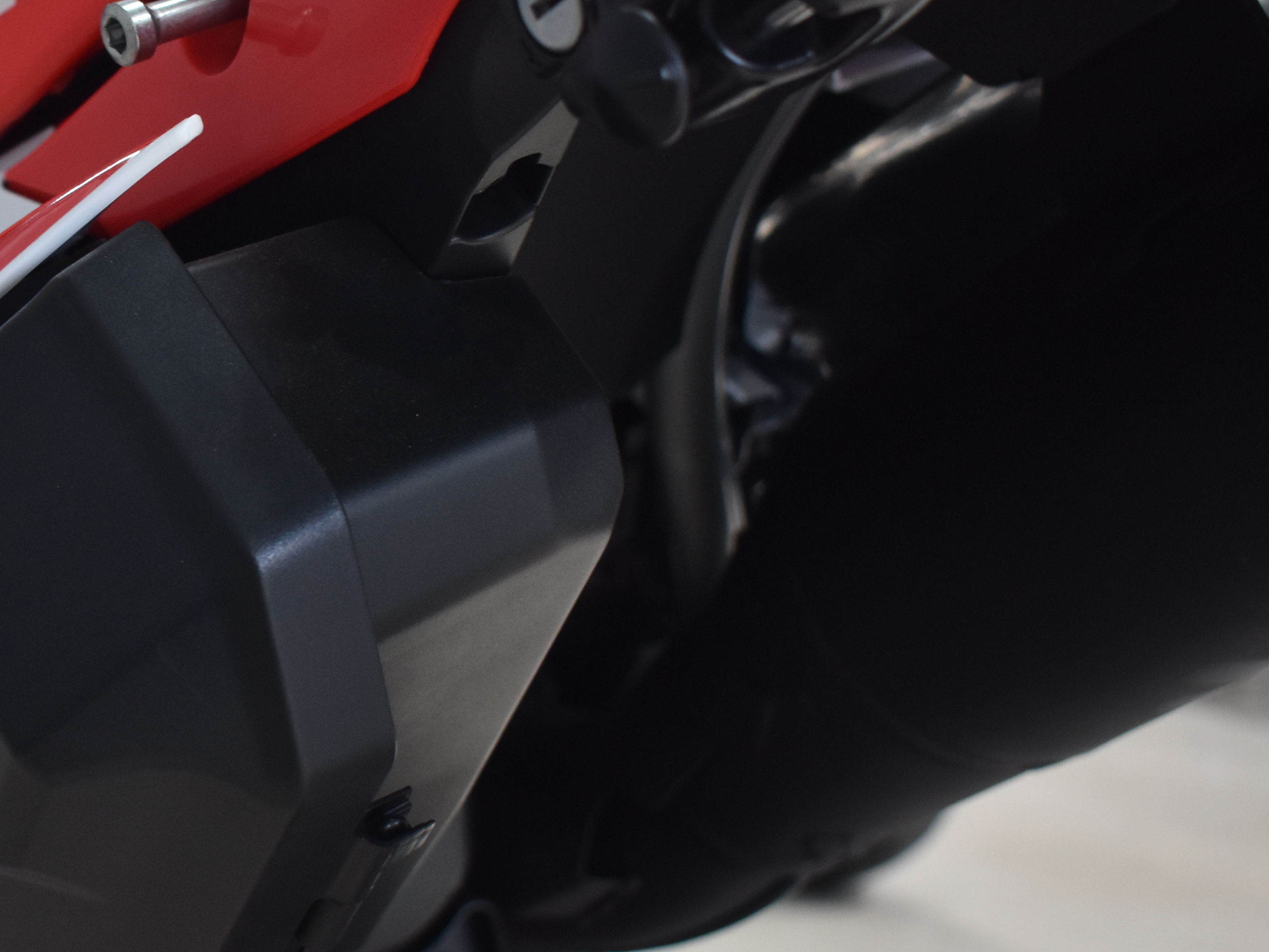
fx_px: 2896
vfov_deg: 18.7
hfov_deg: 24.0
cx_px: 130
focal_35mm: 79
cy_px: 457
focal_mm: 28
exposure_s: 1/60
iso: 800
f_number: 4.2
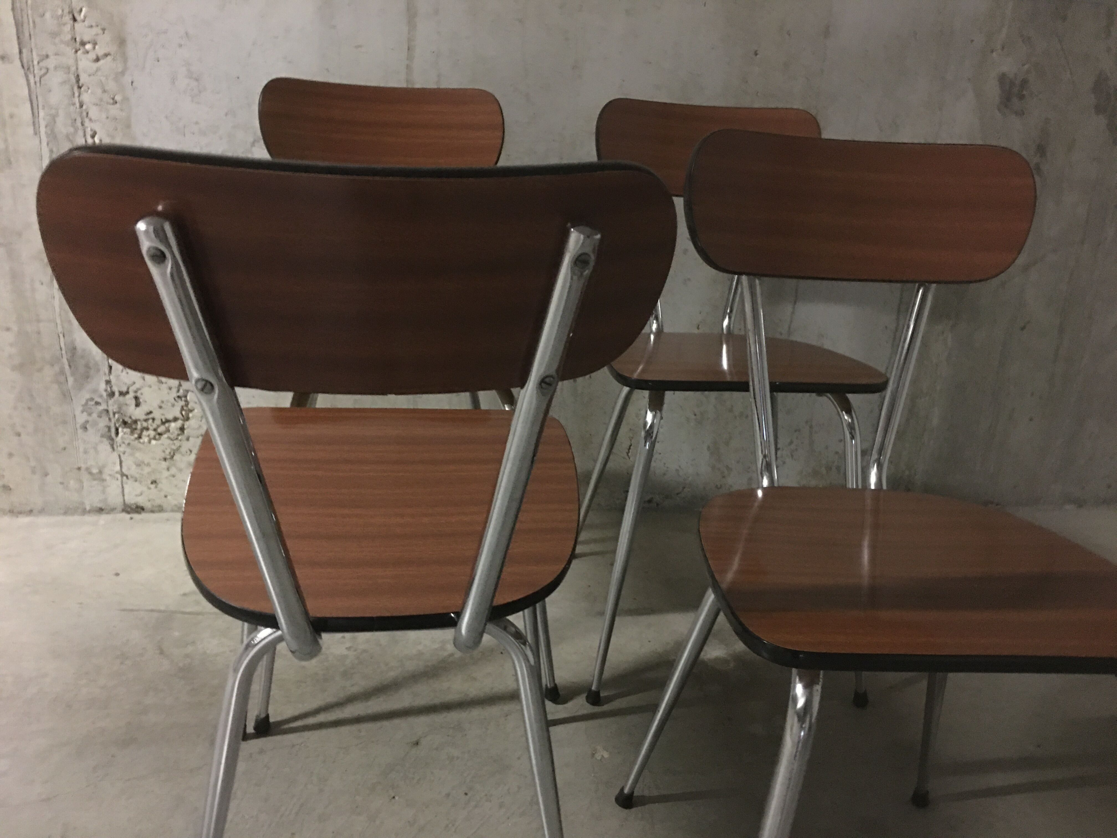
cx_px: 558
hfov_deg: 61.7
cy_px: 419
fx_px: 936
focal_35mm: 29
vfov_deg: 48.2
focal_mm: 4.15
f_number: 2.2
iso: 125
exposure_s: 1/4
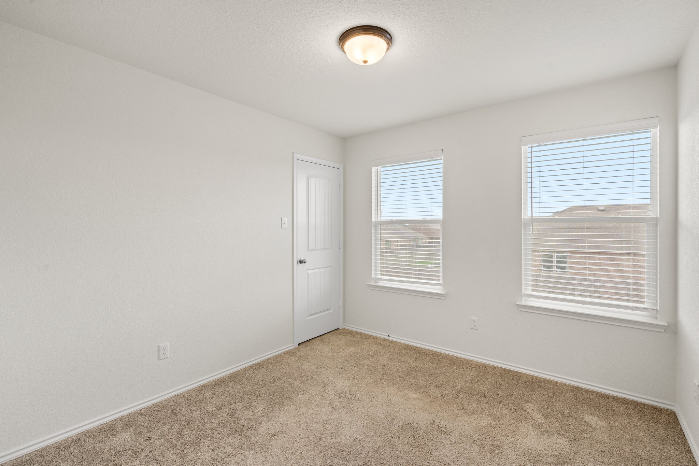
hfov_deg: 96.7
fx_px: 311
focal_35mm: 16
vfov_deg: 73.7
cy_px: 233
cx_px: 350
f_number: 9
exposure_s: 1/6
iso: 320
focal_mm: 16
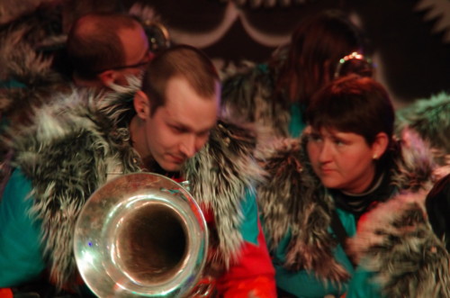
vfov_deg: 4.6
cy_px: 149
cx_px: 225
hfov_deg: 6.9
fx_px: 3742
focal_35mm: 300
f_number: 6.3
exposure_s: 1/30
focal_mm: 200
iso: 3200
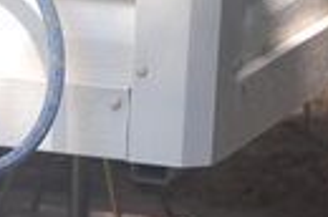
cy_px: 419
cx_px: -161
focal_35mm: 413
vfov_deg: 3.3
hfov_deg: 5.0
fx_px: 3754
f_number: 4.2
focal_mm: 70
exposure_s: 1/125
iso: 400
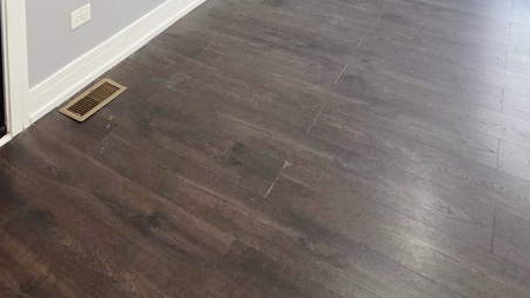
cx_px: 174
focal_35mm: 34
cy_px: -176
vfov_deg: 24.6
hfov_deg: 56.7
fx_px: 478
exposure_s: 1/60.2
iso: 320
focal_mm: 2.2
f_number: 2.2
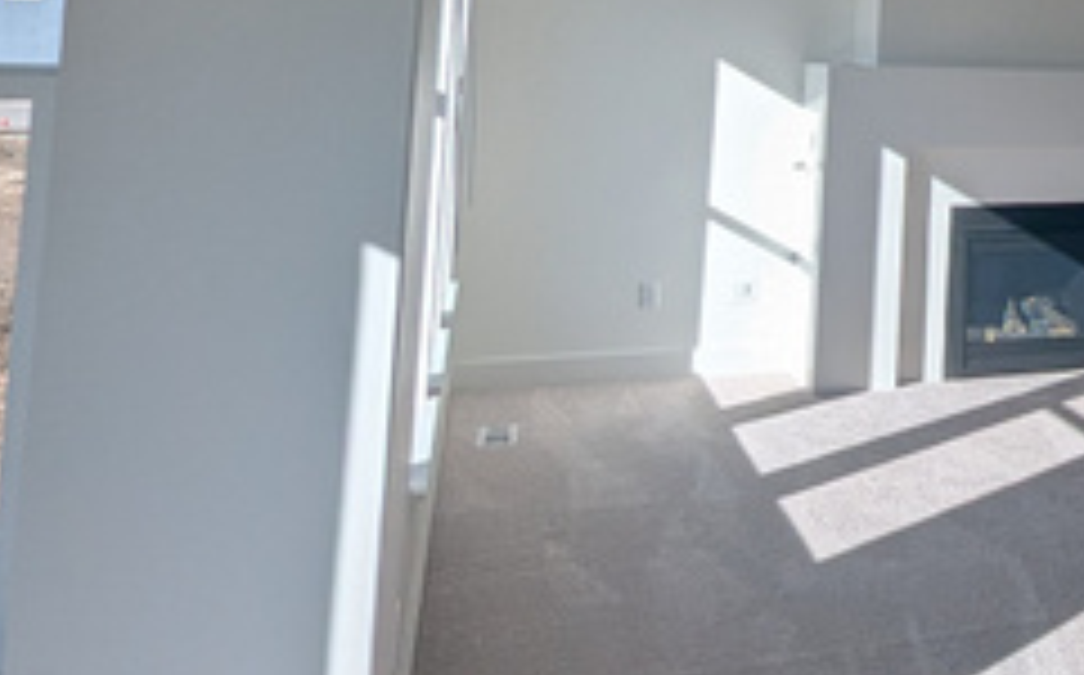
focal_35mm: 44
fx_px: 1298
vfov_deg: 27.2
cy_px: -27
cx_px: 1255
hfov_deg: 36.5
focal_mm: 1.95
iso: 45
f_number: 2.2
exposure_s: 1/998
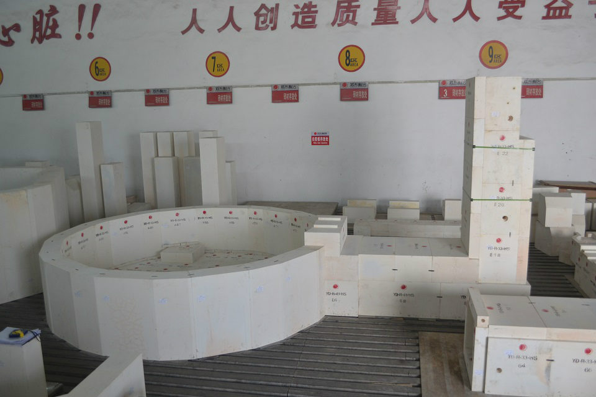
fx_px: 497
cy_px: 198
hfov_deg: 61.9
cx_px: 298
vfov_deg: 43.6
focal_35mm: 30
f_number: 4
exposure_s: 1/60
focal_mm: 20
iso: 400
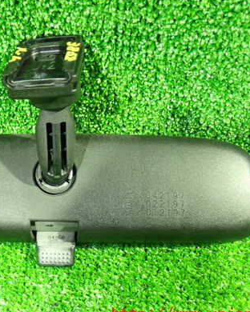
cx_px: 52
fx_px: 499
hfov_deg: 27.6
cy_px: 146
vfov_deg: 34.7
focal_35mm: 54
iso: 1000
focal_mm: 6.37
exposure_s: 1/10
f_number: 2.5
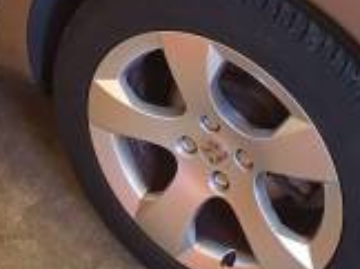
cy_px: -205
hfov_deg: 18.9
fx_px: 1070
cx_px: 58
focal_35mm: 103
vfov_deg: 13.0
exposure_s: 1/50
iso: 160
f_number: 1.7
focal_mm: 4.2
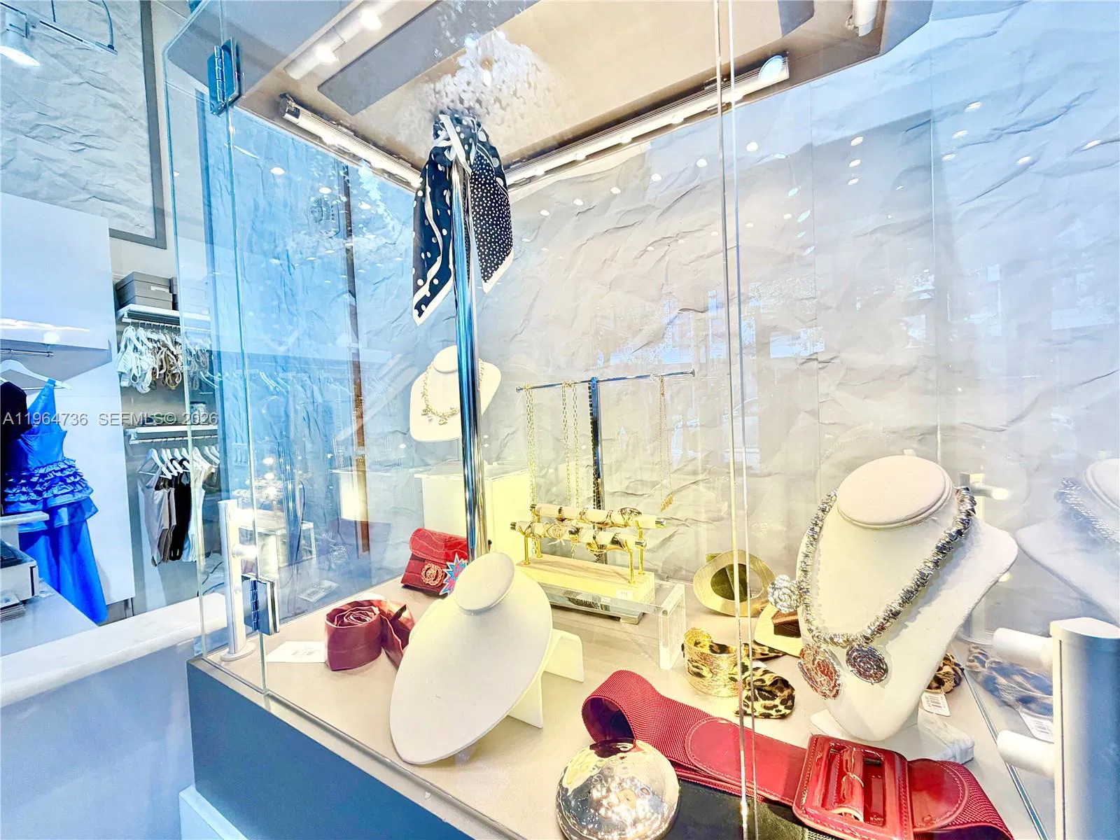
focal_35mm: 14
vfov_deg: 85.7
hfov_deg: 102.1
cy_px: 420
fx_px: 453
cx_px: 560
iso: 64
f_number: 2.2
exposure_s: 1/120
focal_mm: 2.22
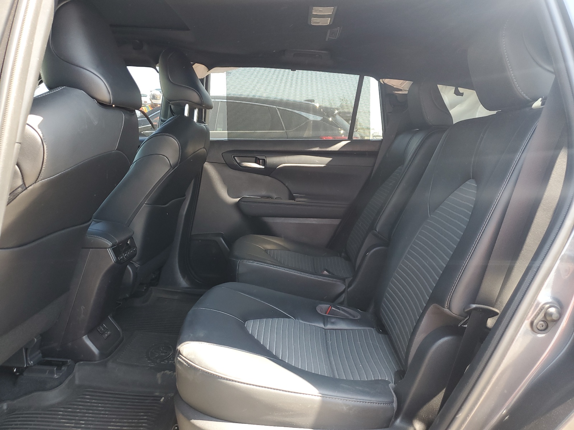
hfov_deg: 67.3
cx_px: 287
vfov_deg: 53.1
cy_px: 215
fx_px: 431
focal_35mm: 26
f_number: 1.5
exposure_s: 1/120
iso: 62
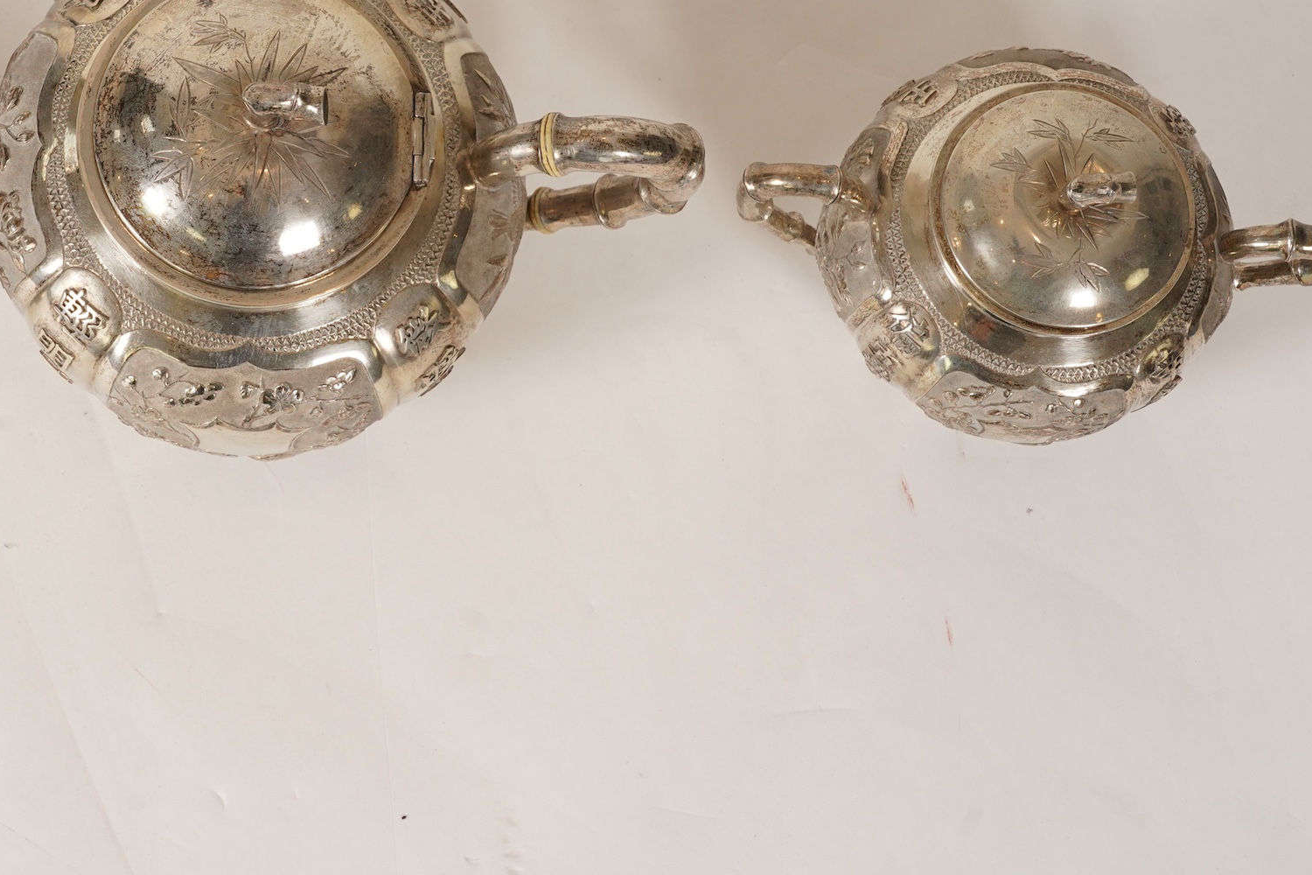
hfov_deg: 27.7
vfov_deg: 18.8
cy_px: 225
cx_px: 317
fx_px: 2624
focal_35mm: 72
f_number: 11
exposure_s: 1/125
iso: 500
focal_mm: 42
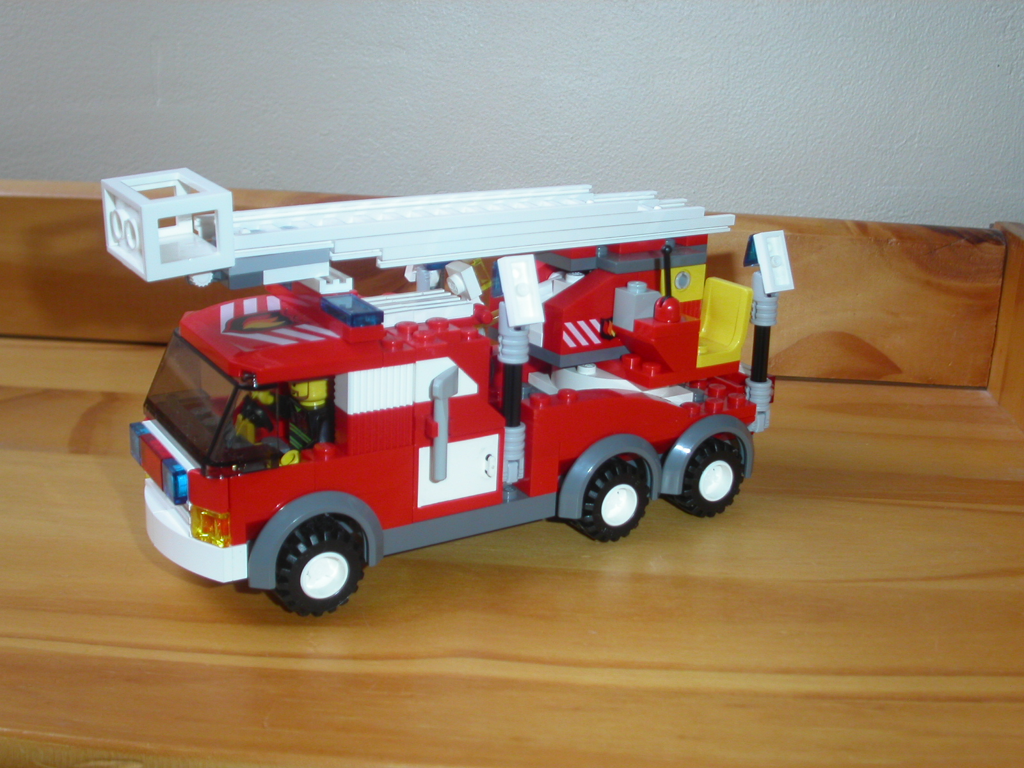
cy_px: 384
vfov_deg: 36.0
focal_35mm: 40
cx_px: 512
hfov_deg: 46.8
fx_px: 1183
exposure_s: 1/30
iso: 100
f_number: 2.8
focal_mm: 8.4
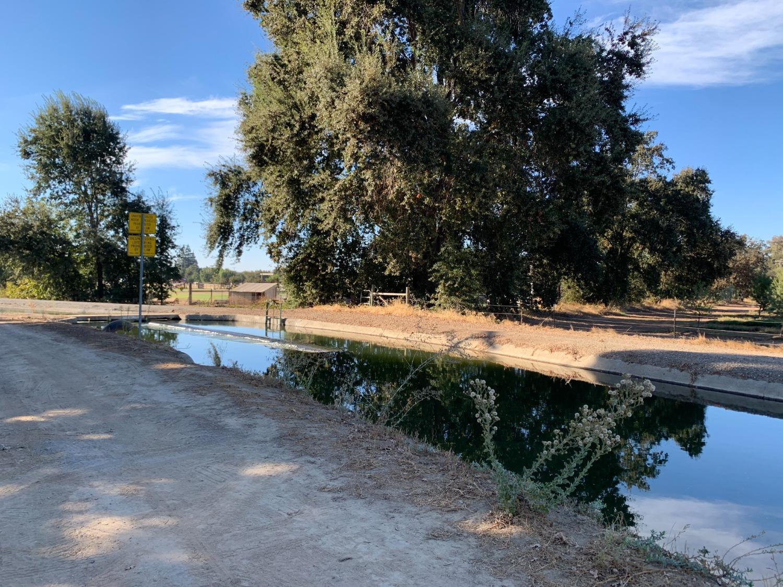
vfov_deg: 53.1
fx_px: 588
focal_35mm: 26
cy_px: 294
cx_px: 392
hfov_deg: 67.3
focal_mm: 4.25
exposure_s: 1/577
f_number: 1.8
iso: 25
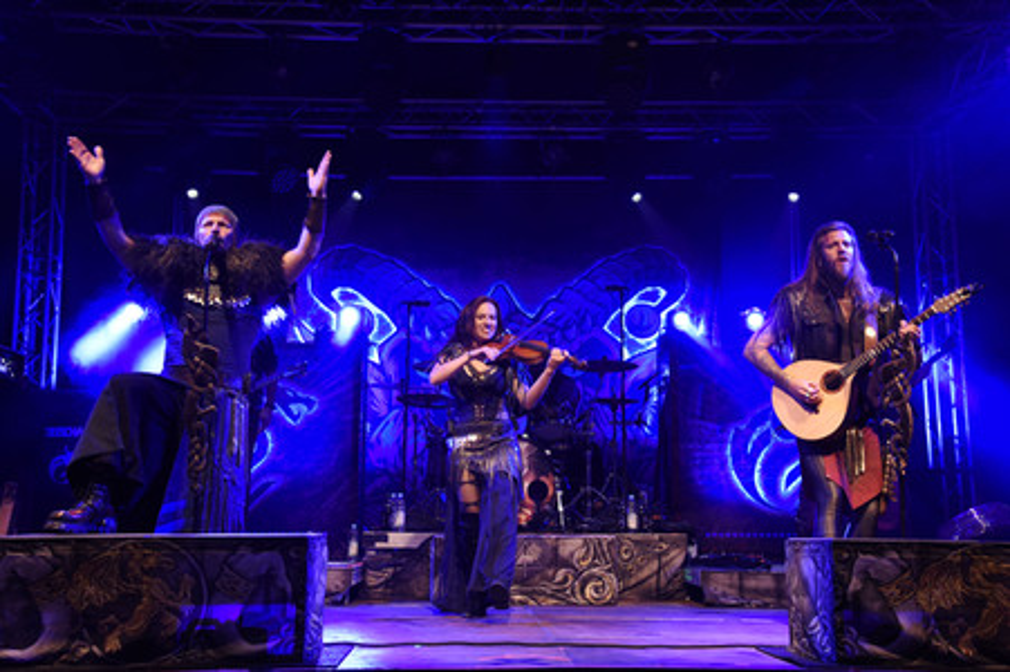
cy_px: 336
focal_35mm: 38
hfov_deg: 50.7
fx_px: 1065
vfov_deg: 35.0
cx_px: 505
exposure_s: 1/60
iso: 1600
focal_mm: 38
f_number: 5.6
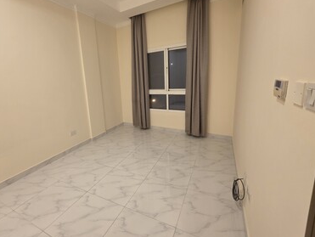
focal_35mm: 16
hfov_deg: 93.9
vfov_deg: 78.0
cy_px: 108
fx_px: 146
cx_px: 137
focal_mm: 2.2
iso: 200
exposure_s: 1/50
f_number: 1.9
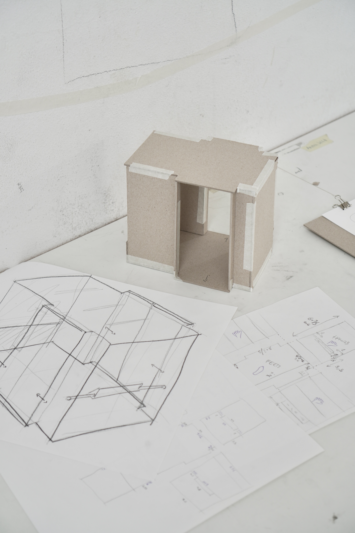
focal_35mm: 52
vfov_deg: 37.9
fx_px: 777
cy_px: 266
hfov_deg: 25.8
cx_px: 178
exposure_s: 1/15
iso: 100
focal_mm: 35
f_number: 3.5
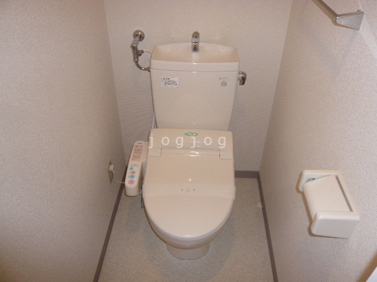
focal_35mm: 28
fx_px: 305
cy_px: 141
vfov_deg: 49.7
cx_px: 188
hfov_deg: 63.4
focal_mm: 4.6
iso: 100
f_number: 2.8
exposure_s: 1/30
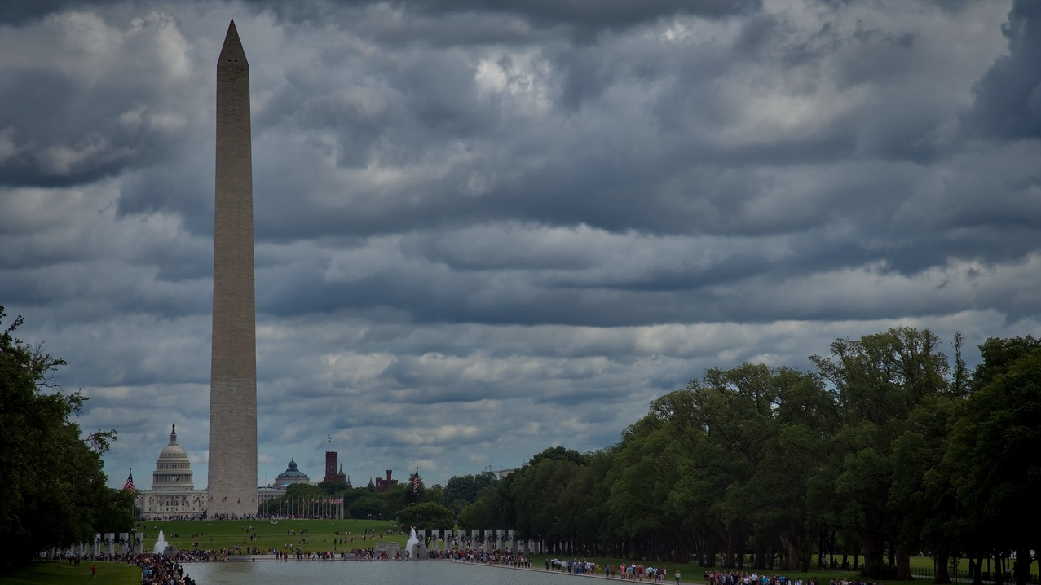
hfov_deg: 17.0
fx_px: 3478
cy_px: 332
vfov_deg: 9.6
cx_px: 520
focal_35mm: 126
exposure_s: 1/400
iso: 100
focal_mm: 120
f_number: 10
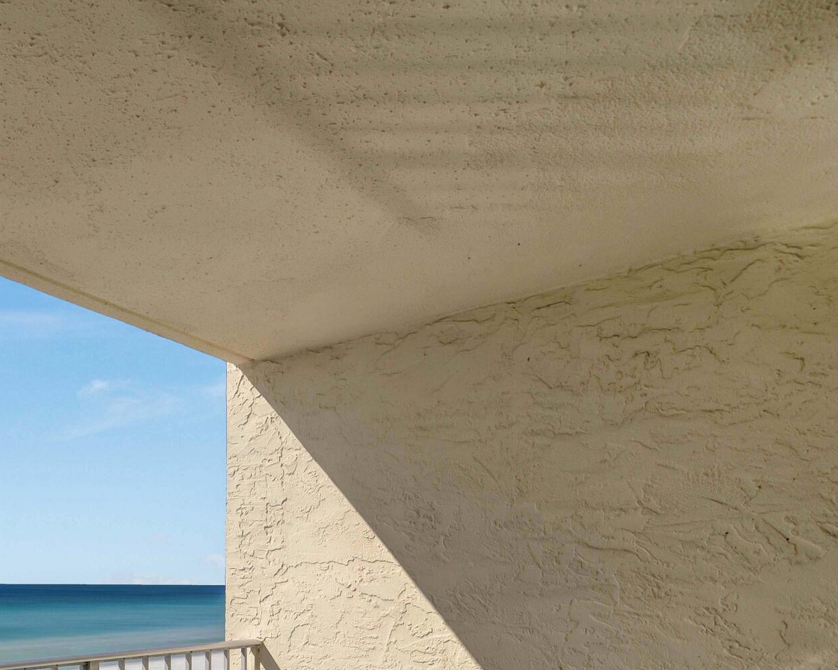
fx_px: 670
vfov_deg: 48.3
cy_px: 589
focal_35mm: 27
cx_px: 5
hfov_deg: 51.6
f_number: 5.6
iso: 100
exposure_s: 1/1250
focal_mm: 12
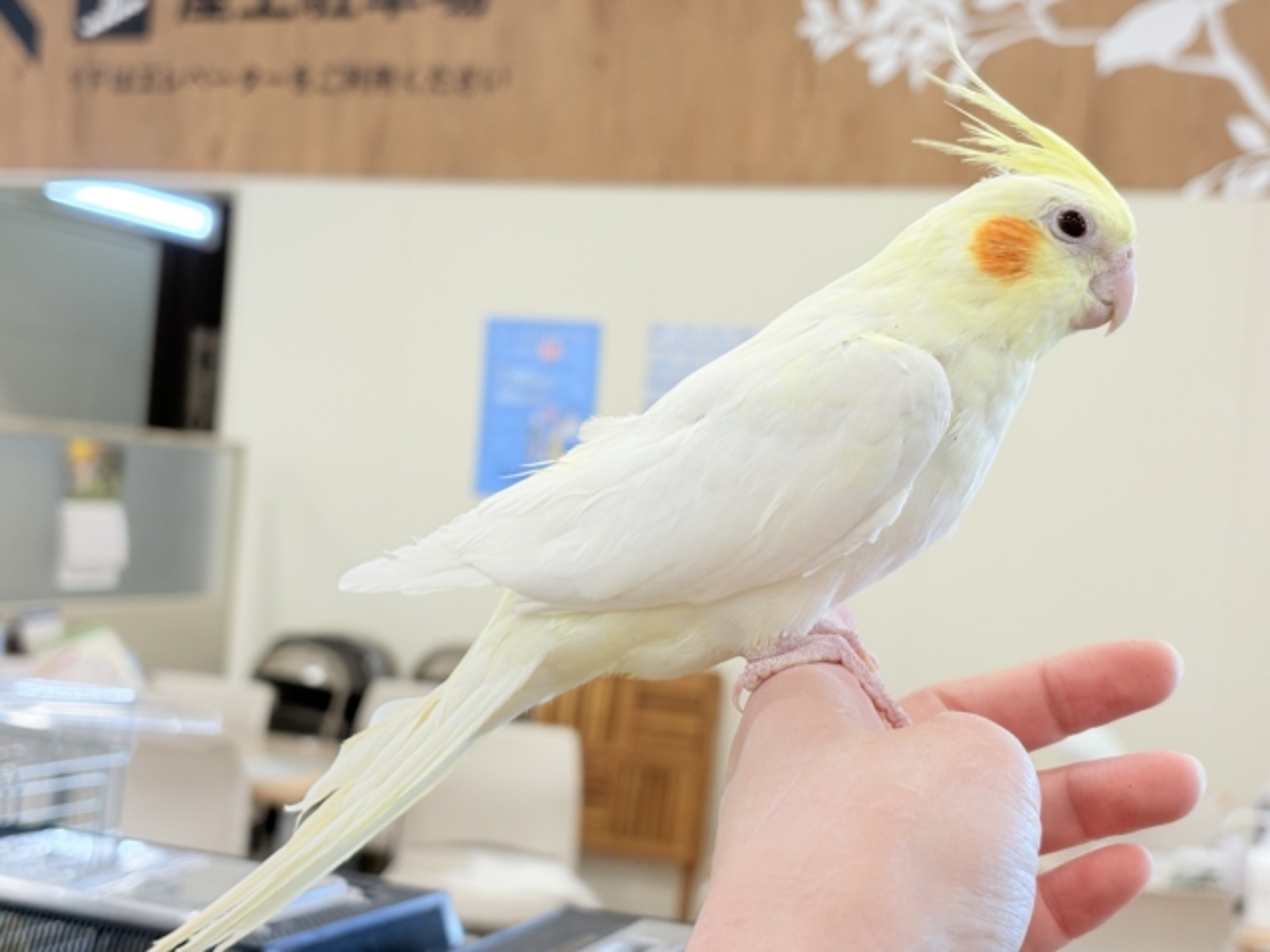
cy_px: 476
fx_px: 1908
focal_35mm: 52
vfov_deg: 28.0
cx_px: 635
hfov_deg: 36.8
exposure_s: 1/50
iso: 32
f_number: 1.6
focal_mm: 5.96
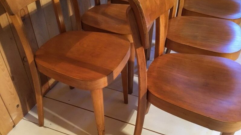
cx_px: 121
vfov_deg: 34.5
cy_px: 83
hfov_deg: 58.0
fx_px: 217
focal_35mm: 34
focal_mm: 3.3
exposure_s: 1/25
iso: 200
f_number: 2.4
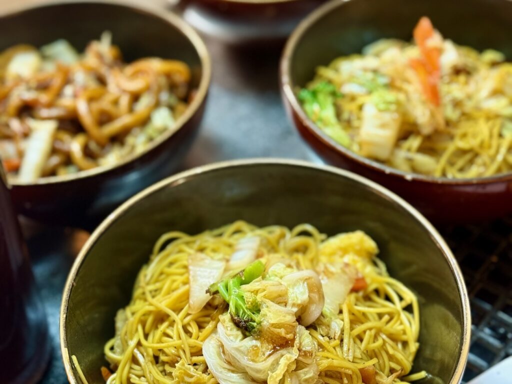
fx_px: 710
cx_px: 256
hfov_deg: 39.7
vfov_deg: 30.3
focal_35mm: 48
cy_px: 192
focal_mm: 6.76
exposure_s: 1/33
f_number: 1.78
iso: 250
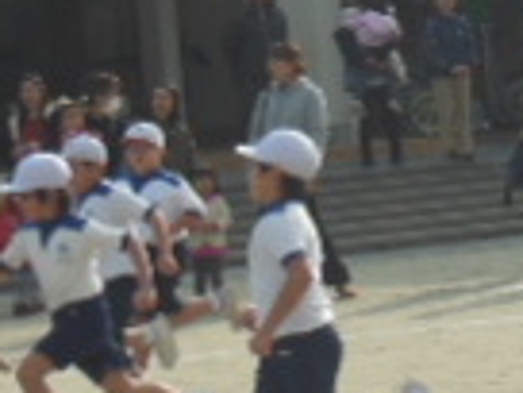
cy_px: 39
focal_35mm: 244
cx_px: 581
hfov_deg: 8.1
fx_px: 3687
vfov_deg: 6.1
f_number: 4.7
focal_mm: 9.3
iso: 125
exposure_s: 1/640
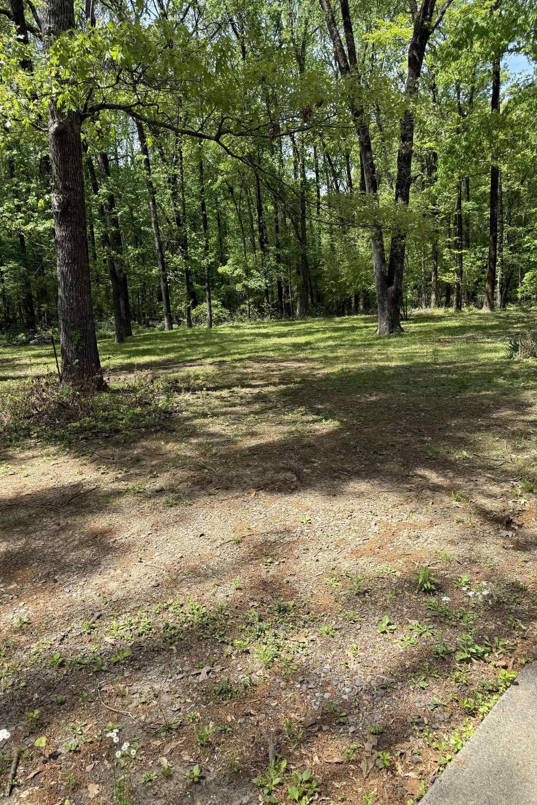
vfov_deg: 71.5
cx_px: 287
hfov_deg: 51.3
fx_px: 559
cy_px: 402
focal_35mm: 25
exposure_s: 1/1410
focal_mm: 6.76
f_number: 1.78
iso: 80
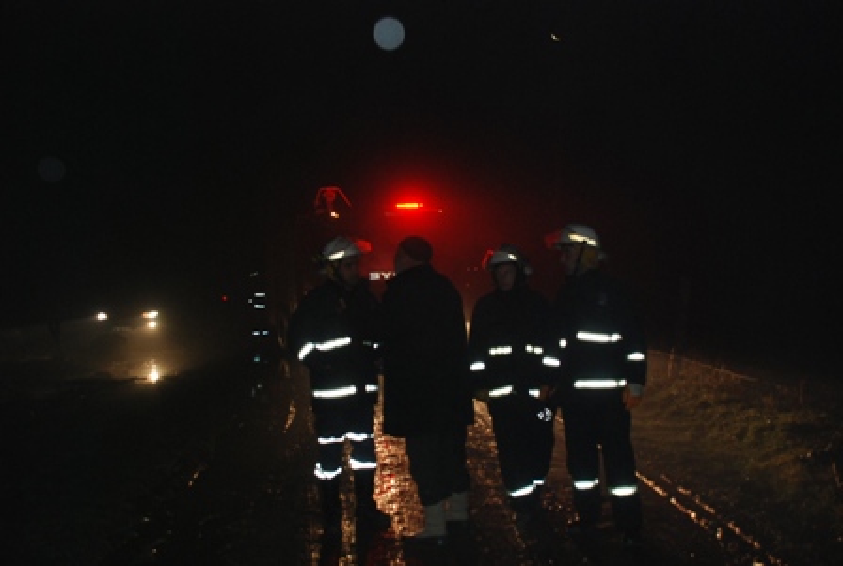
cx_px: 422
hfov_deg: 49.4
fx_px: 915
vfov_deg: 34.4
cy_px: 283
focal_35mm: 39
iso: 800
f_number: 5
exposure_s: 1/60
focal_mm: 26
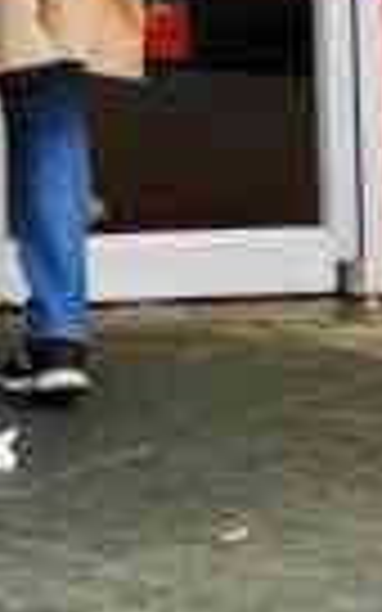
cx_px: -517
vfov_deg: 9.9
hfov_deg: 6.4
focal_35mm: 196
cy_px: -632
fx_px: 3265
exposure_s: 1/417
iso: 50
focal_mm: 5.56
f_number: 1.6
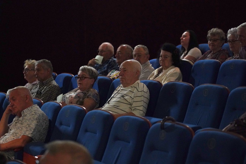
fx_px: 718
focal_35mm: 105
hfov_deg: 19.5
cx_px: 123
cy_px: 82
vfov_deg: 13.0
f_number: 4.5
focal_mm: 105
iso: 12800
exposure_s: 1/400
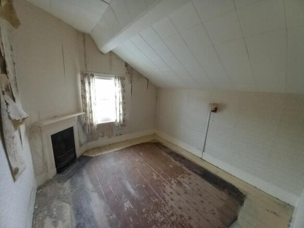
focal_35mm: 13
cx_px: 152
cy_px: 114
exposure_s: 1/50
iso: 125
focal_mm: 1.13
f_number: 2.2
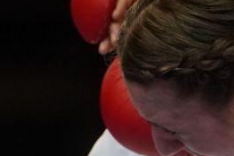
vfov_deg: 1.0
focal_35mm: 1380
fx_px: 8969
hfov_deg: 1.5
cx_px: 138
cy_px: 176
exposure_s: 1/1000
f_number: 2.8
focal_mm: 200
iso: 3200
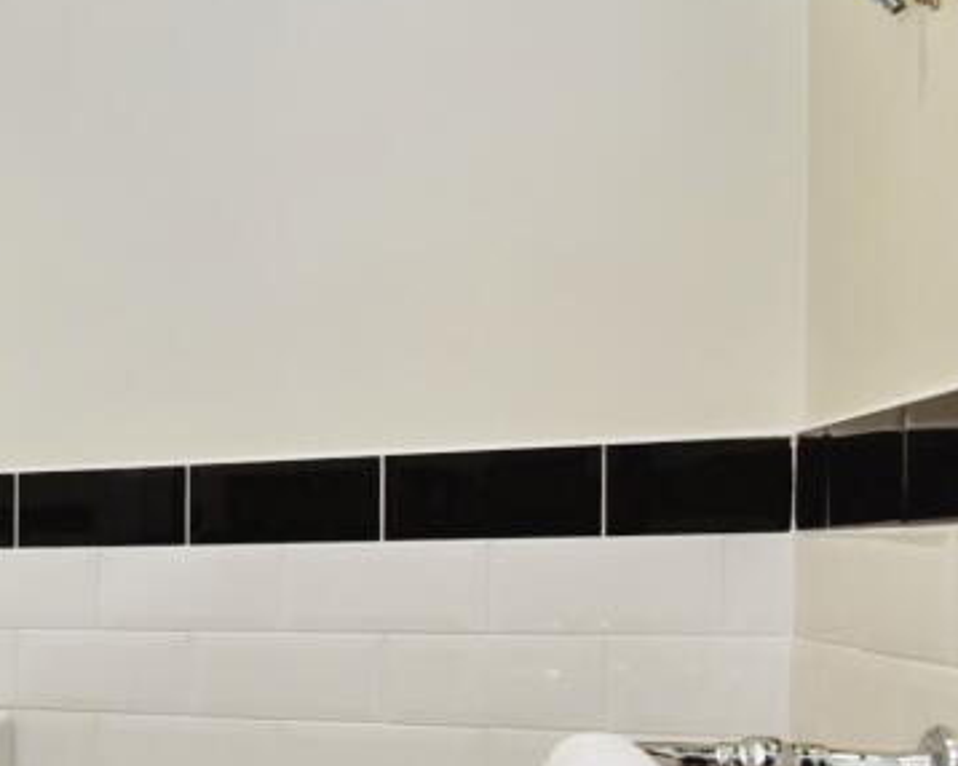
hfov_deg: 30.2
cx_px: -388
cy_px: 577
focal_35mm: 43
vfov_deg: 34.1
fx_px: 1219
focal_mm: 16
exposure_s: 1/40
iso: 500
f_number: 7.1
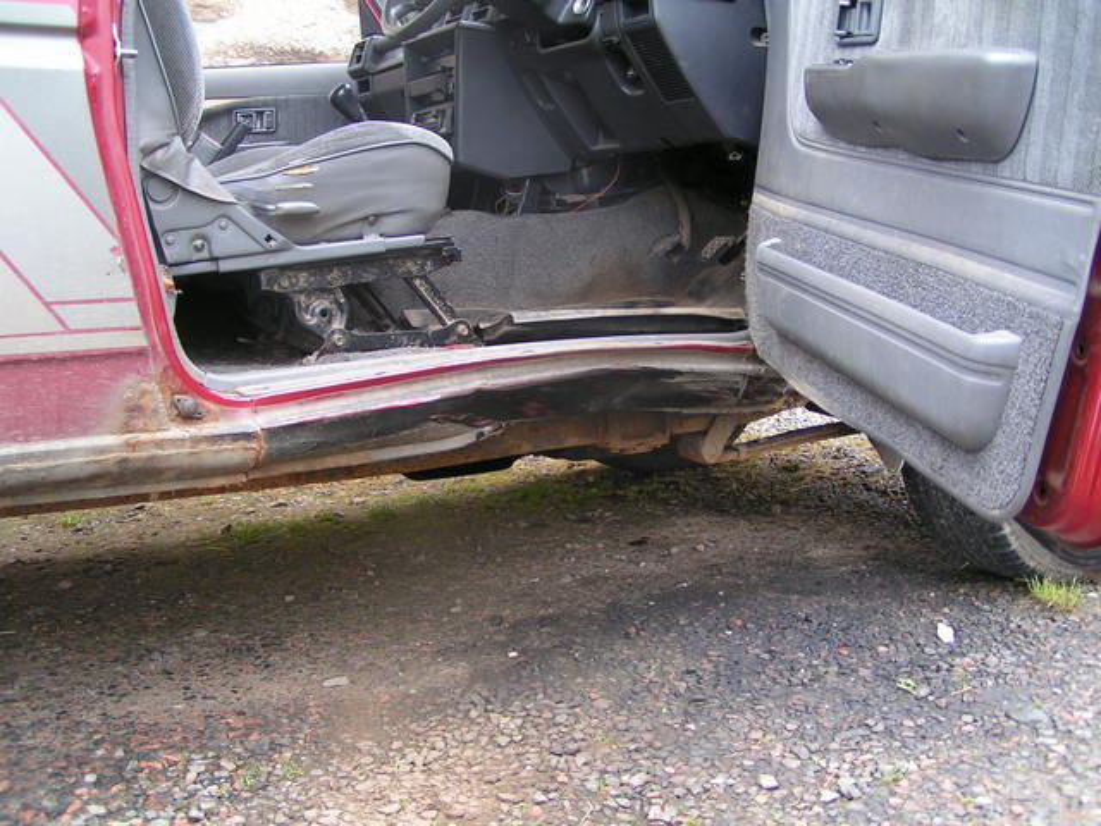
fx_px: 1209
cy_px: 413
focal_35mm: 38
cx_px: 550
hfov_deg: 49.0
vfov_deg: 37.7
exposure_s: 1/50
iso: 50
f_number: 3.5
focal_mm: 5.8
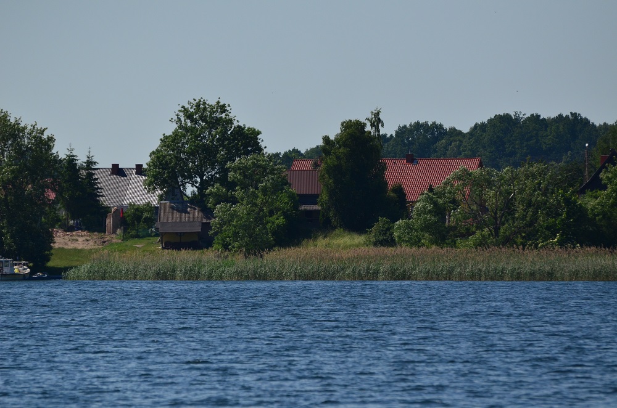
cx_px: 308
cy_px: 204
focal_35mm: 330
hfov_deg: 6.3
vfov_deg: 4.1
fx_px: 5643
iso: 560
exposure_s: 1/8000
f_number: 5.3
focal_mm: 220
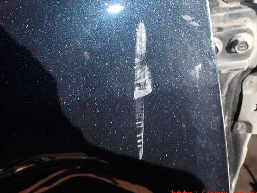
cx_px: 133
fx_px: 319
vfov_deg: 33.6
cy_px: 87
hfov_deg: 43.8
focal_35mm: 43
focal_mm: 6.37
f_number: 7.1
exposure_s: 1/40
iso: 100
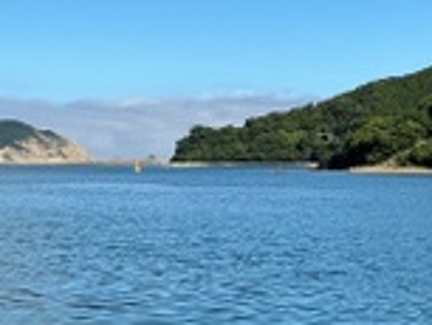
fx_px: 1137
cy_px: 192
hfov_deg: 21.4
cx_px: 127
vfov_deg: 16.2
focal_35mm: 91
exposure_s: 1/2320
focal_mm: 3
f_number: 1.8
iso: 25
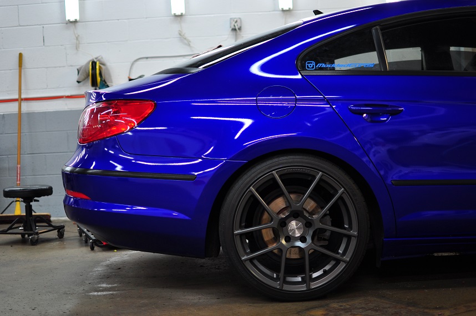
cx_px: 238
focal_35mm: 52
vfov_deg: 25.7
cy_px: 158
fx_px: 693
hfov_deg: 37.9
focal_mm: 35
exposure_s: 1/60
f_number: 1.8
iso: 200
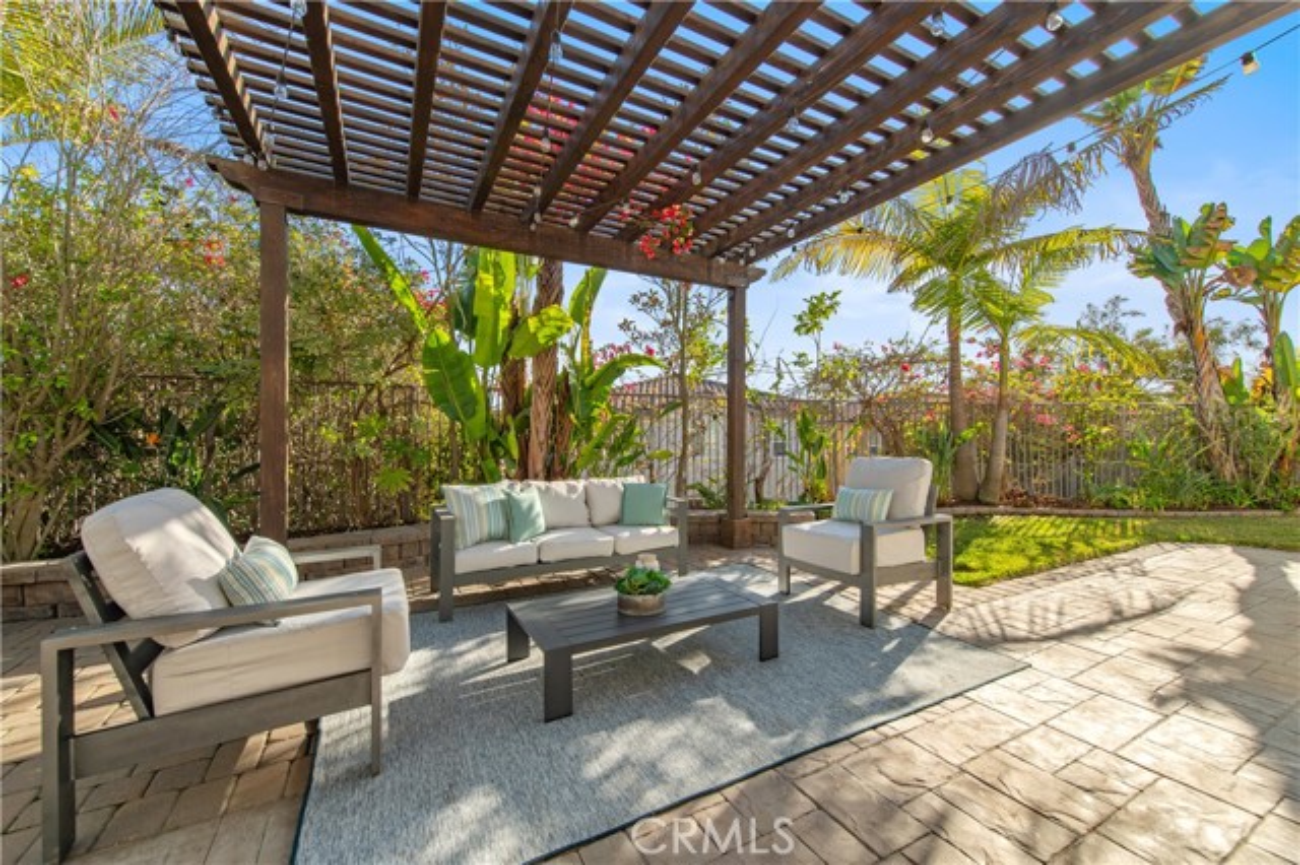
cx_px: 650
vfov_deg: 81.1
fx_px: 505
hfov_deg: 104.3
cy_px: 432
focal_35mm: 14
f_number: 6.3
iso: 100
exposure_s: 1/320
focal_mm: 14
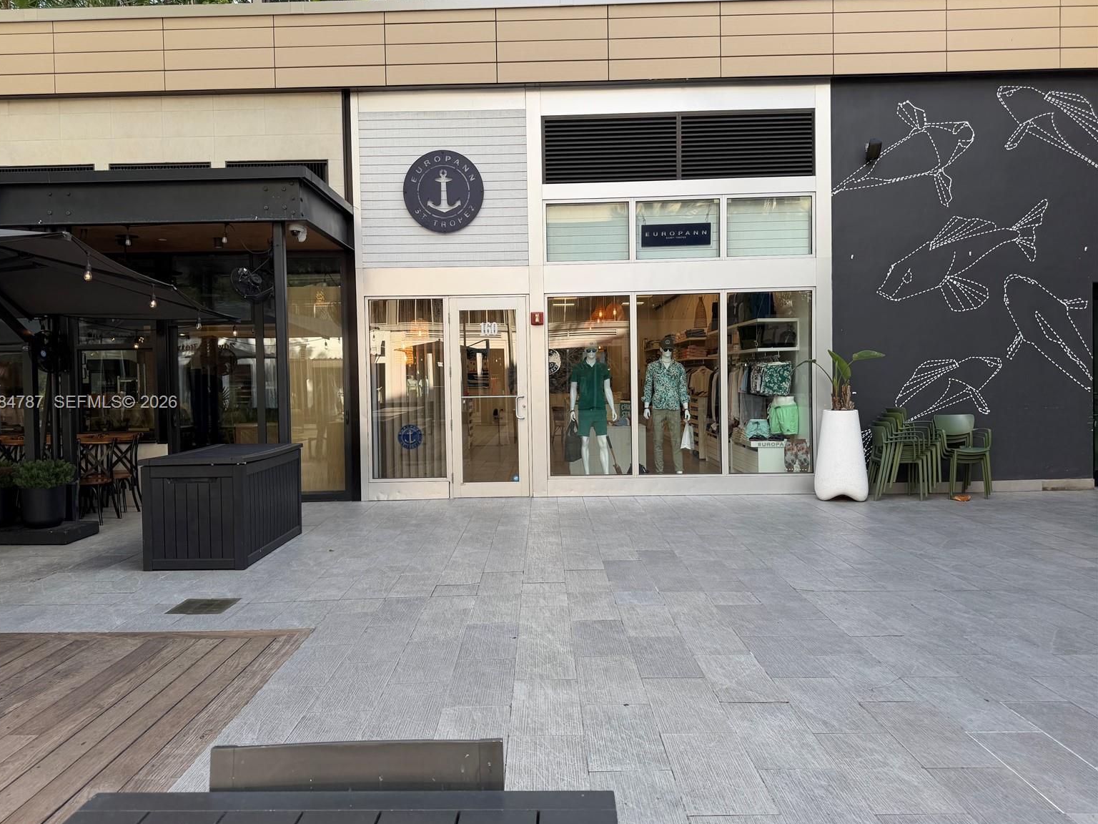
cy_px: 403
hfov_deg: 69.4
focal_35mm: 25
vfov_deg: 54.9
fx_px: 793
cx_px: 527
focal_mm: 6.76
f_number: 1.78
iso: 80
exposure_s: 1/660
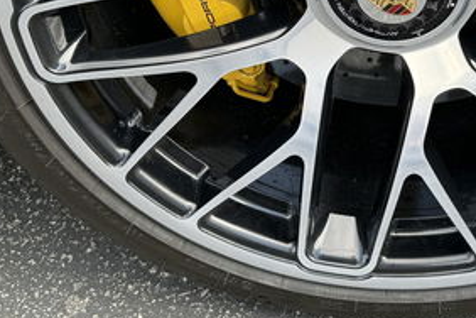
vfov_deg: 19.3
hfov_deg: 28.9
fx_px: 899
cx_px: 397
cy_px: -25
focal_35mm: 68
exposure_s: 1/299
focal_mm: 6.86
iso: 80
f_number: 1.78
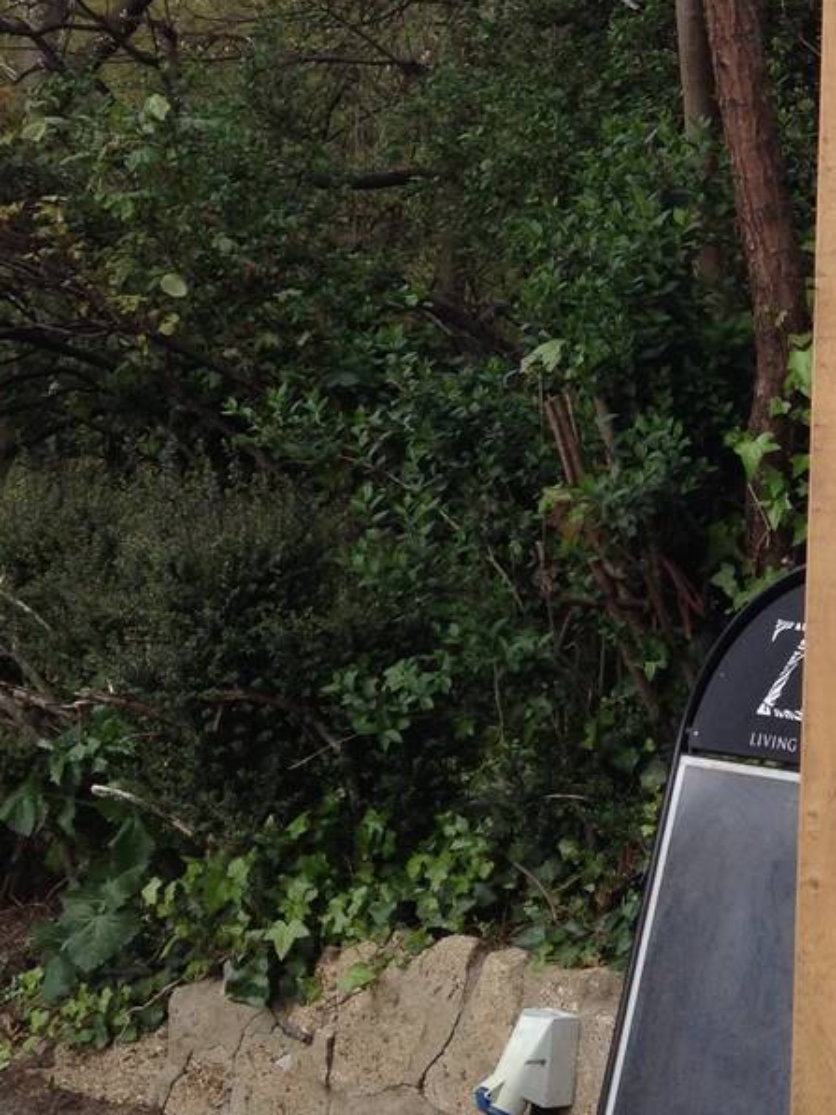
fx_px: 3027
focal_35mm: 94
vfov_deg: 20.3
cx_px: 987
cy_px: 52
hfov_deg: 15.2
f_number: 2.4
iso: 50
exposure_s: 1/986
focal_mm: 4.28
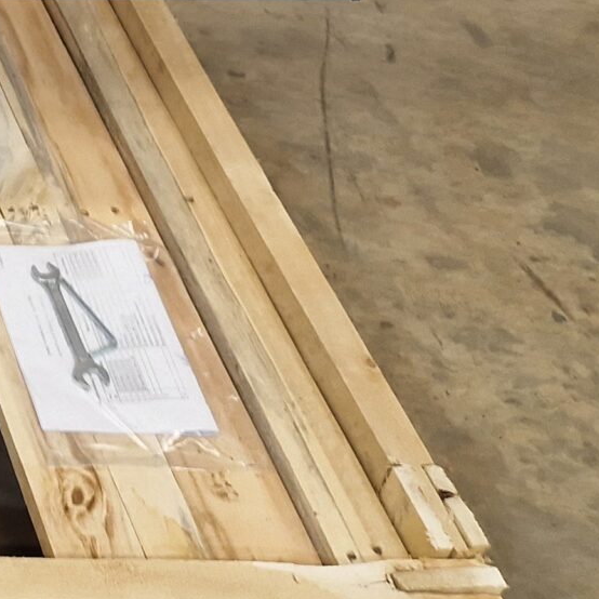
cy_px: -333
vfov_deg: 16.6
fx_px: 1840
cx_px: -634
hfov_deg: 14.8
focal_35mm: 94
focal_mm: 5.4
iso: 50
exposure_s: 1/100
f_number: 1.8
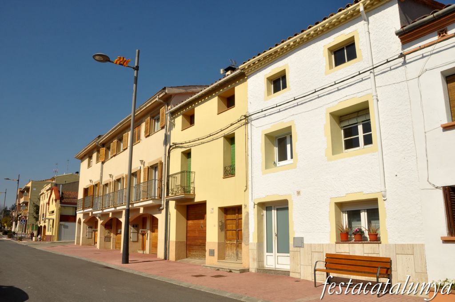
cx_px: 228
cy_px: 151
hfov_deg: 67.4
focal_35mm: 27
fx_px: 341
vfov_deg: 47.8
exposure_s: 1/500
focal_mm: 18
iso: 320
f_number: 11
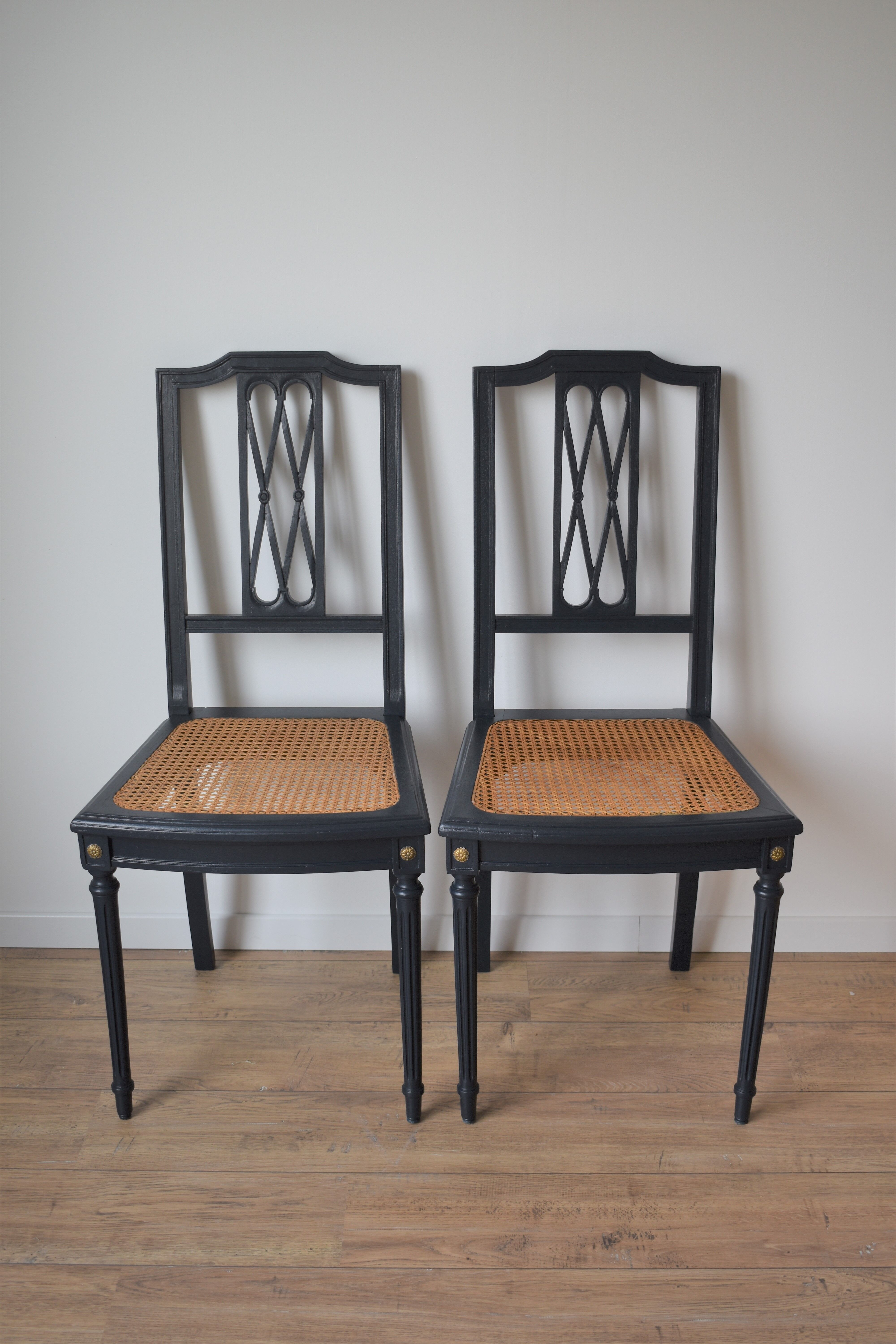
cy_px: 672
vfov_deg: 47.9
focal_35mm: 40
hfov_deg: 33.0
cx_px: 448
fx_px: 1512
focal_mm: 27
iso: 100
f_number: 4
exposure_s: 1/50
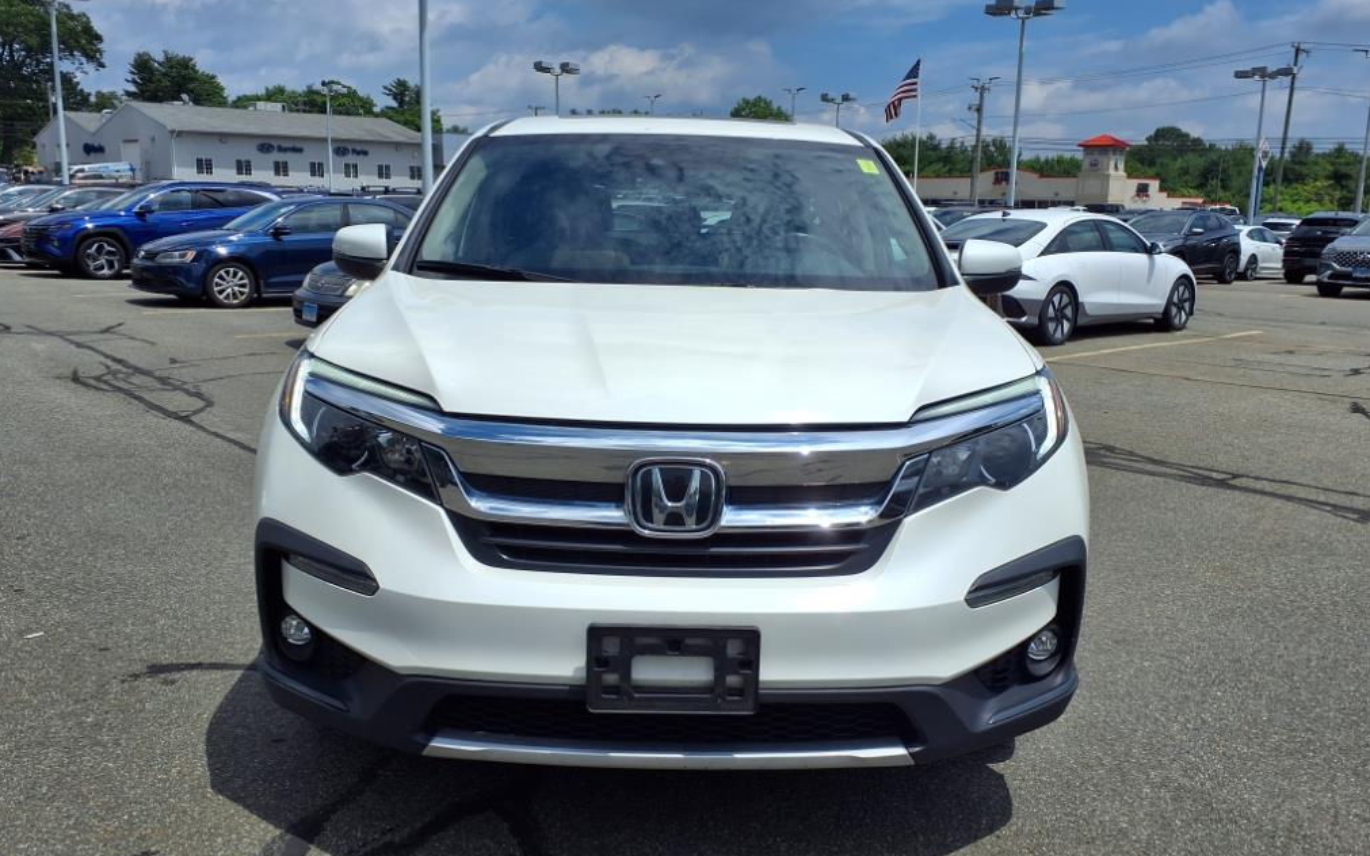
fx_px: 1083
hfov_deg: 64.6
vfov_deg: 43.1
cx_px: 688
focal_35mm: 29
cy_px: 410
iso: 40
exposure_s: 1/5000
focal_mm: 3.58
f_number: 1.9
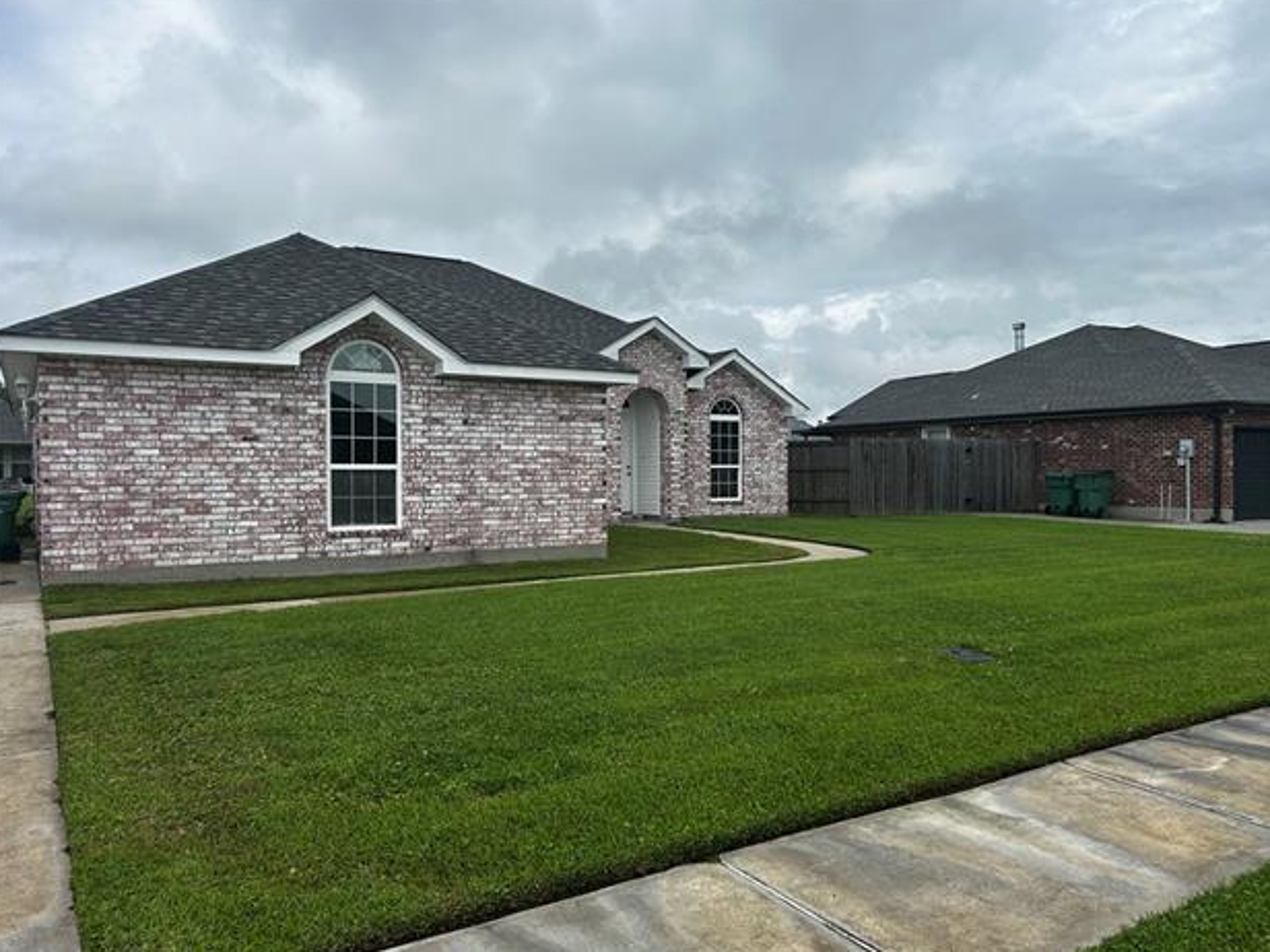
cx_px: 649
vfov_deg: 51.4
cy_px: 482
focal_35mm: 27
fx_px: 991
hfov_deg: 65.3
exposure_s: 1/5587
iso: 50
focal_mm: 5.7
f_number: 1.5
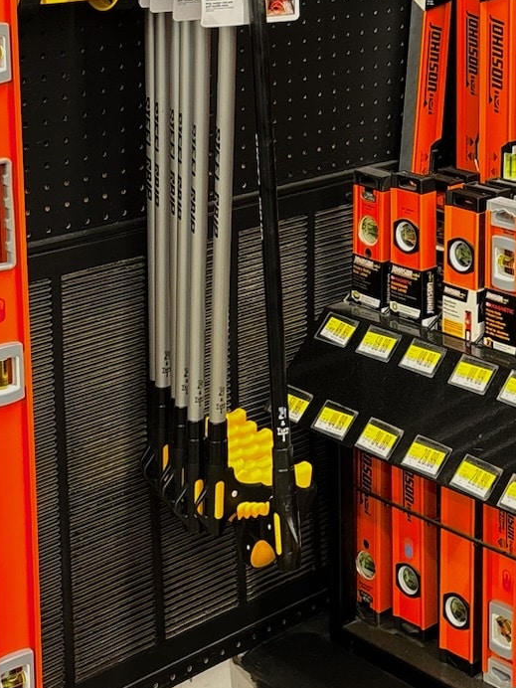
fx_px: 1530
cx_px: 532
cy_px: -45
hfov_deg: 18.6
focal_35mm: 77
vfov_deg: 23.9
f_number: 1.6
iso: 125
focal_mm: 5.96
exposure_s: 1/60
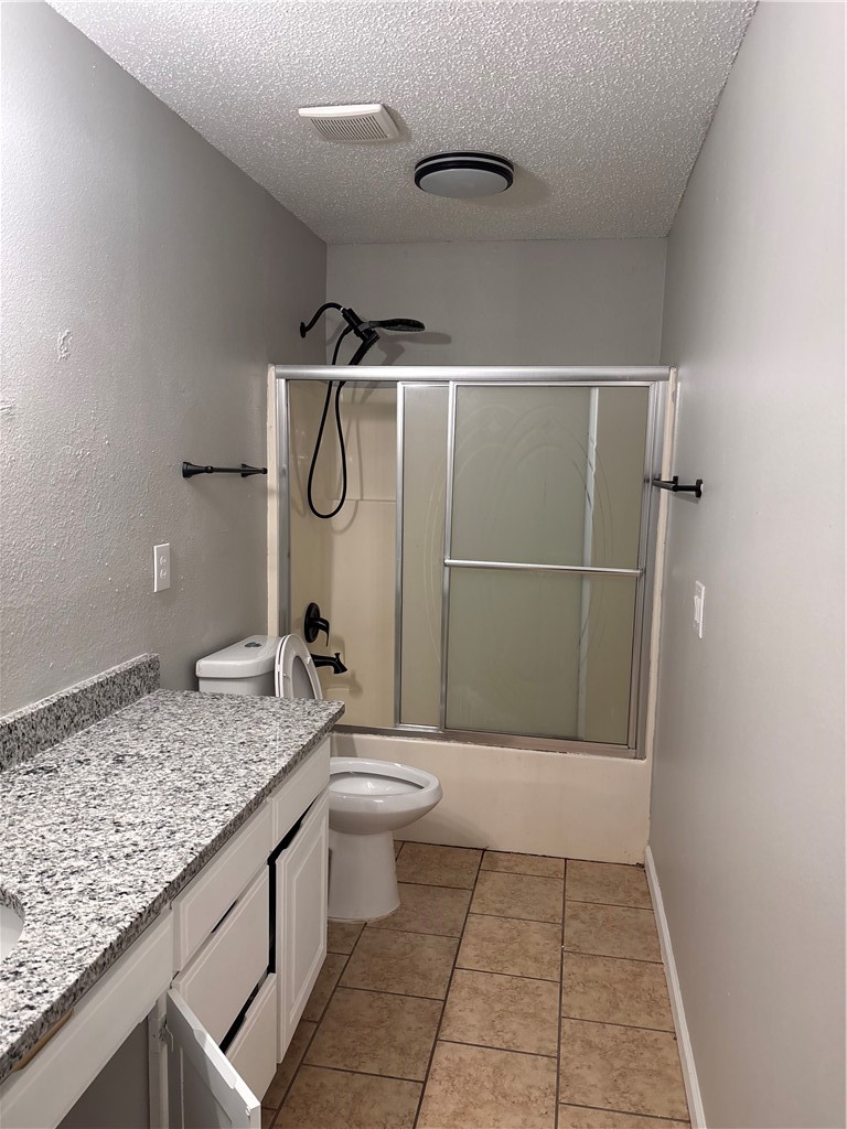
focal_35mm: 26
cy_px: 564
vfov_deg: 67.3
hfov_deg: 53.1
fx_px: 848
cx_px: 424
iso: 200
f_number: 1.6
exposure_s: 1/60
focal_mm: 5.96
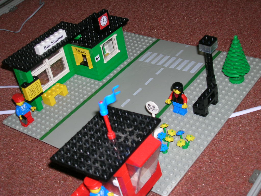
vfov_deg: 25.2
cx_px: 130
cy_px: 98
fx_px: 437
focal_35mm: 58
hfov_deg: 33.2
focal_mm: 9.7
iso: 50
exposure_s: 1/60.1
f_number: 3.5
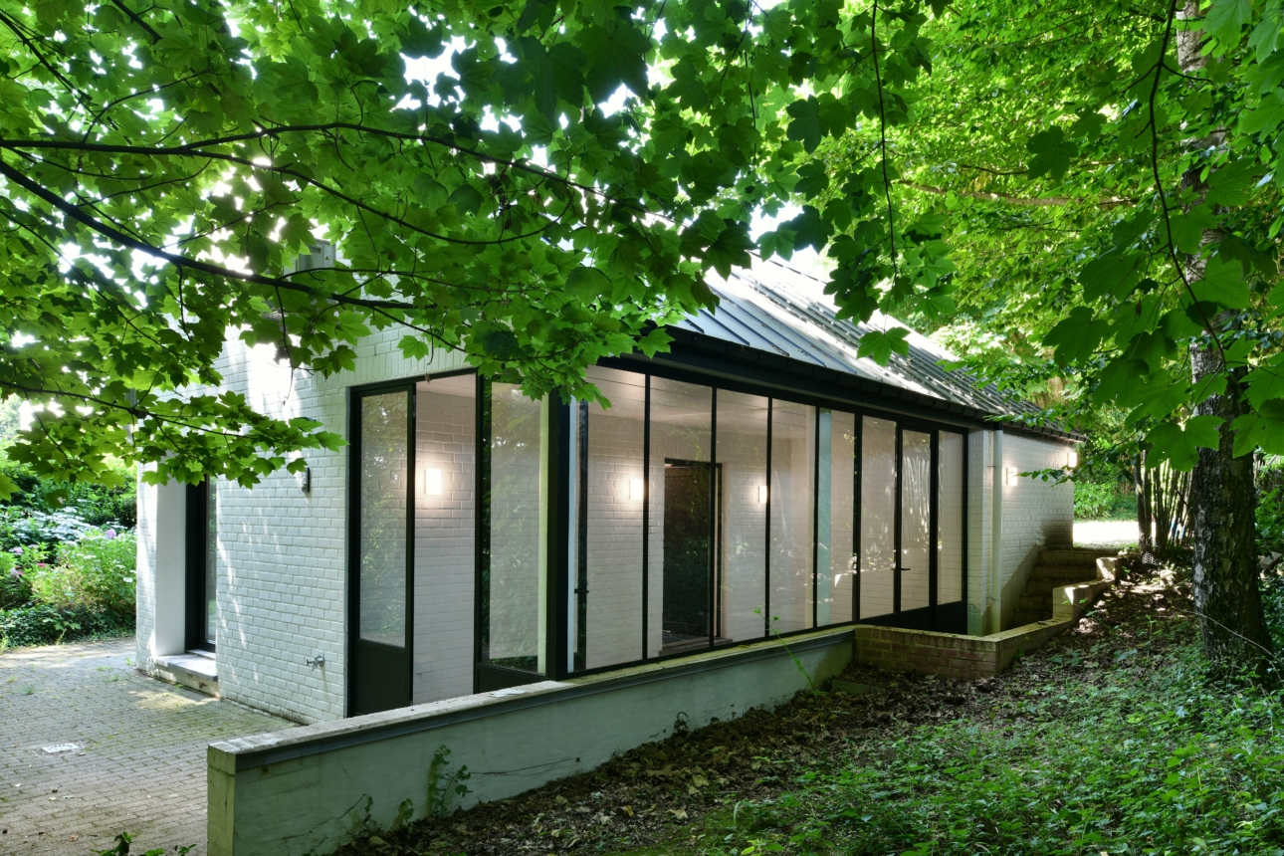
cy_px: 428
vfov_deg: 53.1
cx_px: 642
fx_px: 856
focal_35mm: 24
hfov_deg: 73.7
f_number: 11
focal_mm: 24
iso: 100
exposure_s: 1/3
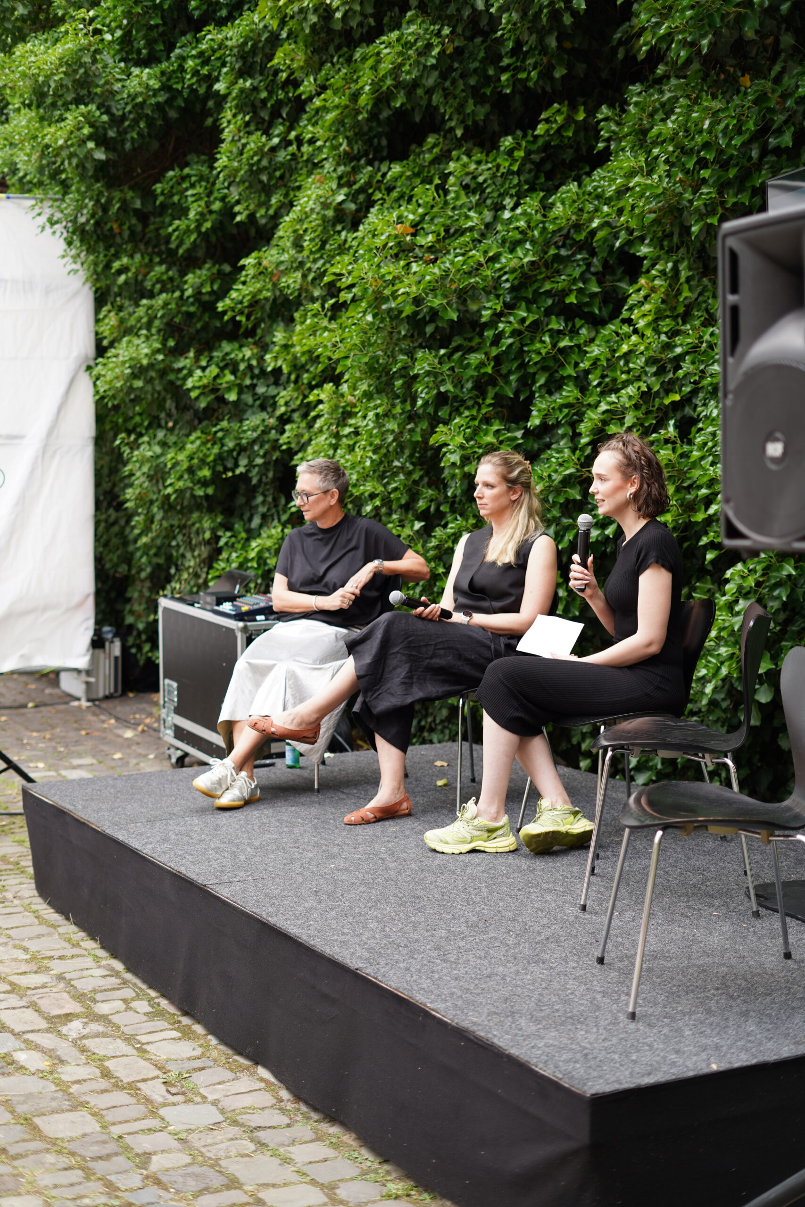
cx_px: 402
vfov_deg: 39.6
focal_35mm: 50
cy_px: 604
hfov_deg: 27.0
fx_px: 1677
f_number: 2.2
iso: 100
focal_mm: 50
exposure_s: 1/200
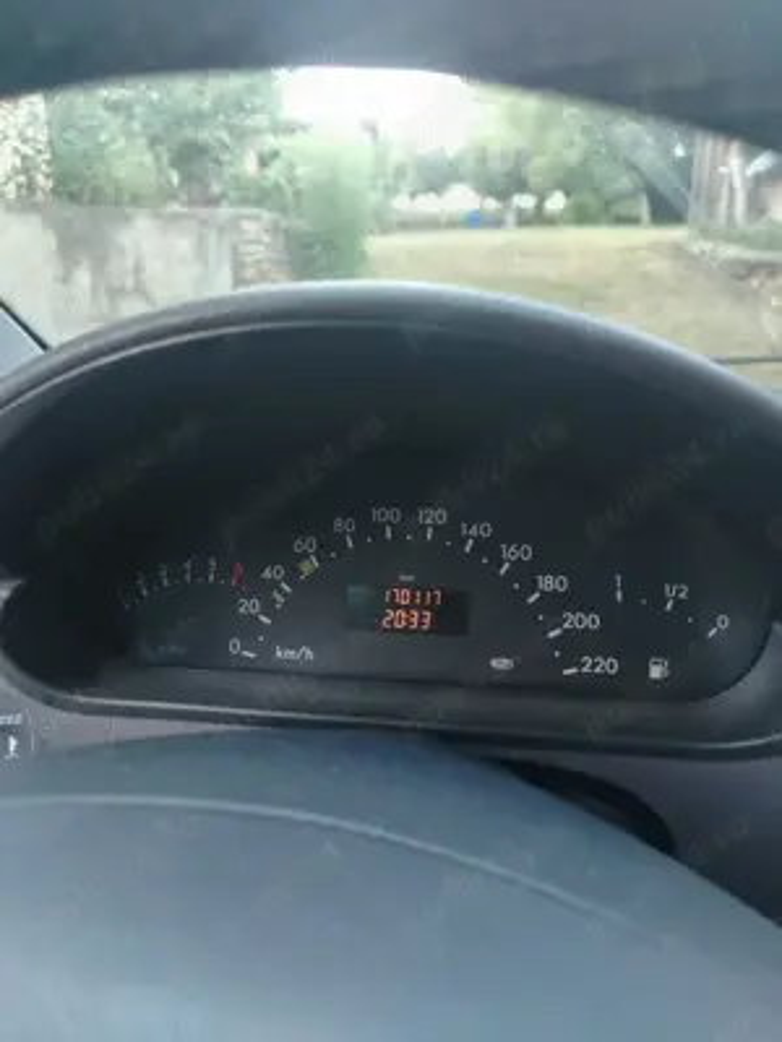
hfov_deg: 56.8
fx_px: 723
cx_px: 391
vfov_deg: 71.6
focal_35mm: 24
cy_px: 521
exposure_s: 1/25
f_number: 1.75
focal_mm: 5.25
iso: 743
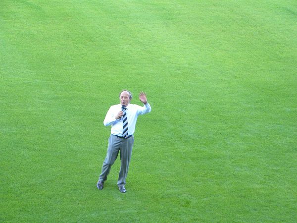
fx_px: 1579
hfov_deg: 10.7
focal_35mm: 184
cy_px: 112
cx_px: 148
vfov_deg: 8.1
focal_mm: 32.7
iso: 64
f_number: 4.5
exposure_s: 1/26
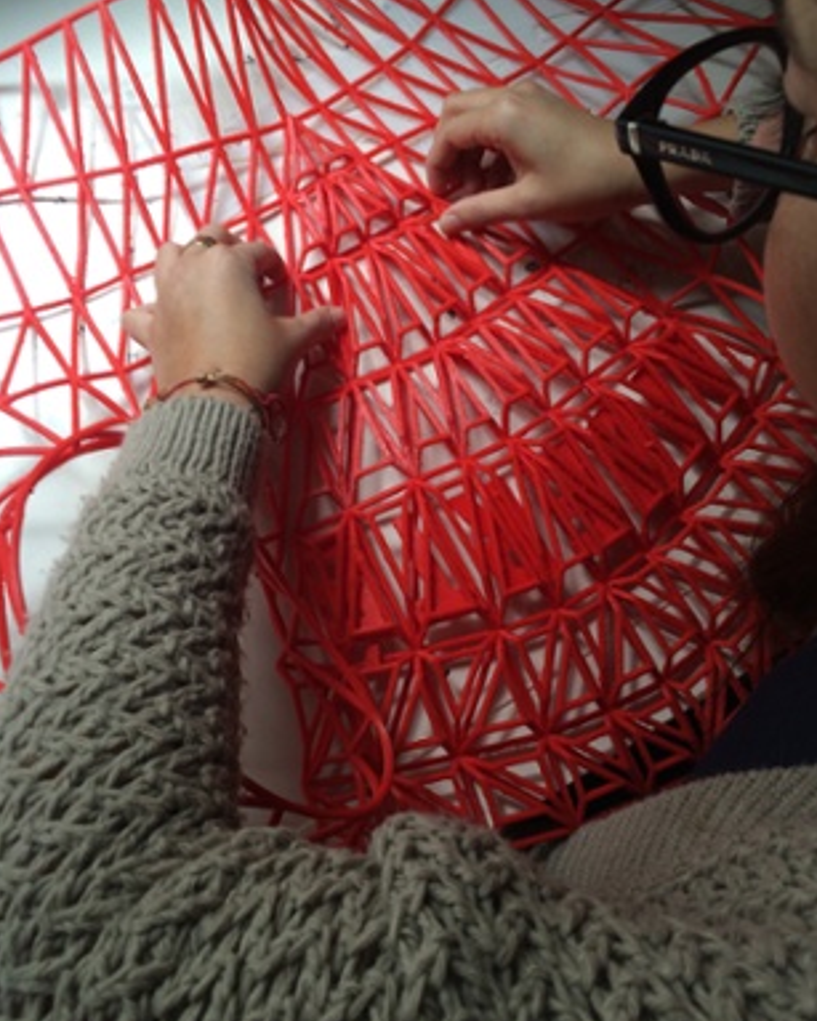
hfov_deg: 47.1
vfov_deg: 57.1
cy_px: 471
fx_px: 937
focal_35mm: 31
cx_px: 411
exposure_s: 1/120
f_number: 2.2
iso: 40
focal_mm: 4.15
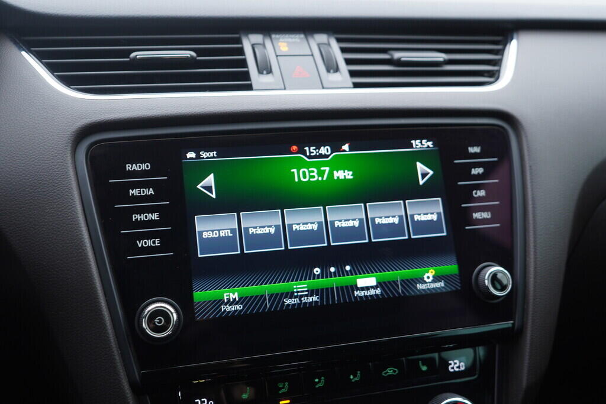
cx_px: 303
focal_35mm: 36
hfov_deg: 53.1
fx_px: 606
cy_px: 202
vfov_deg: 36.9
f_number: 2.8
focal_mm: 24
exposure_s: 1/40
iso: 200
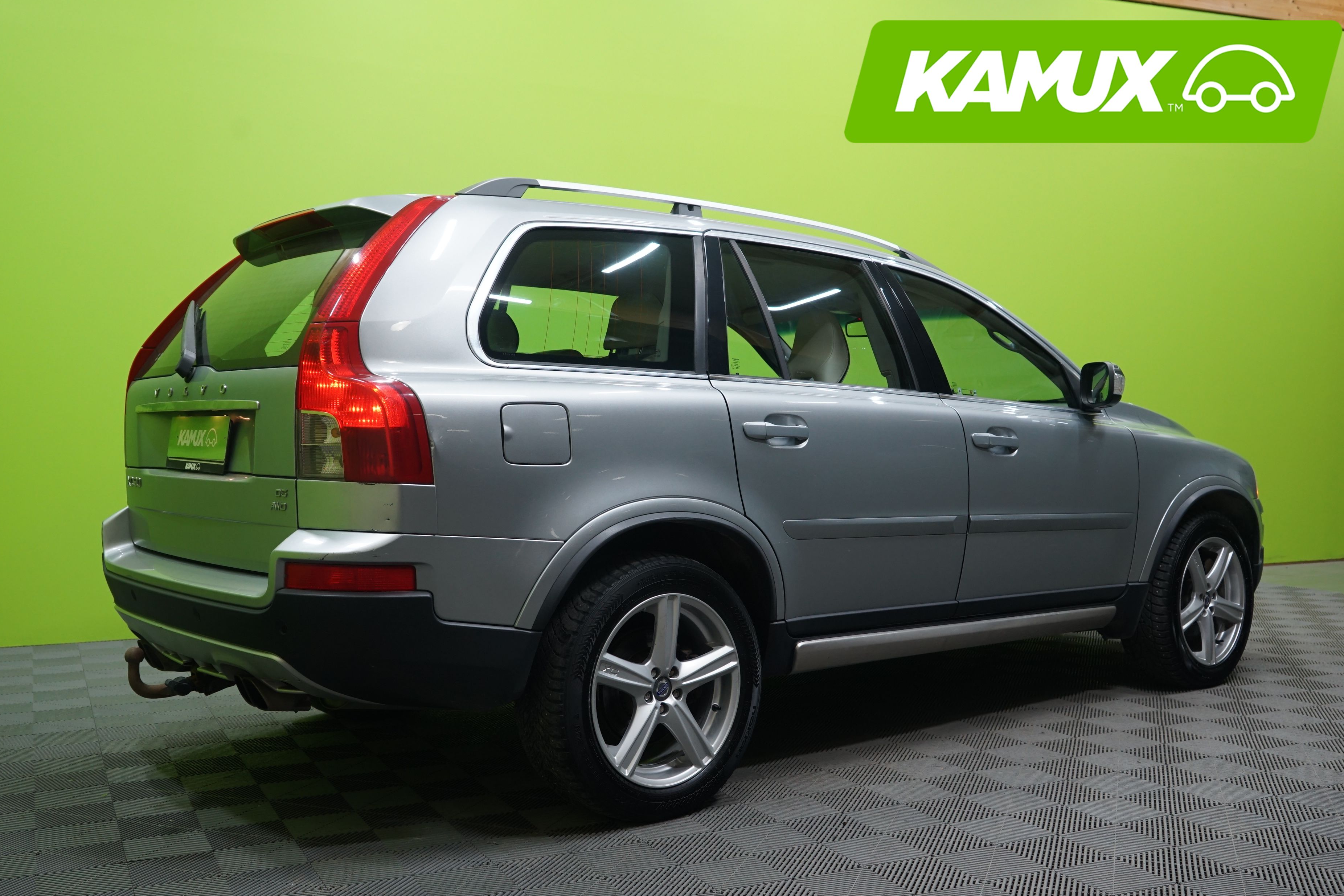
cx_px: 665
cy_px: 451
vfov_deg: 38.9
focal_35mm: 34
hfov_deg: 55.8
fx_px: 1269
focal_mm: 32
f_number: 5.6
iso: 800
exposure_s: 1/25
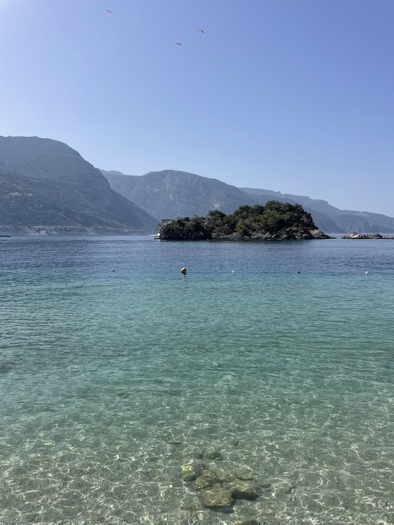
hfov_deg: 53.1
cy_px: 262
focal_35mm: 26
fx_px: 395
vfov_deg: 67.3
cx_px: 197
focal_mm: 4.2
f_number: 1.6
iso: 32
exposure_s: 1/5051
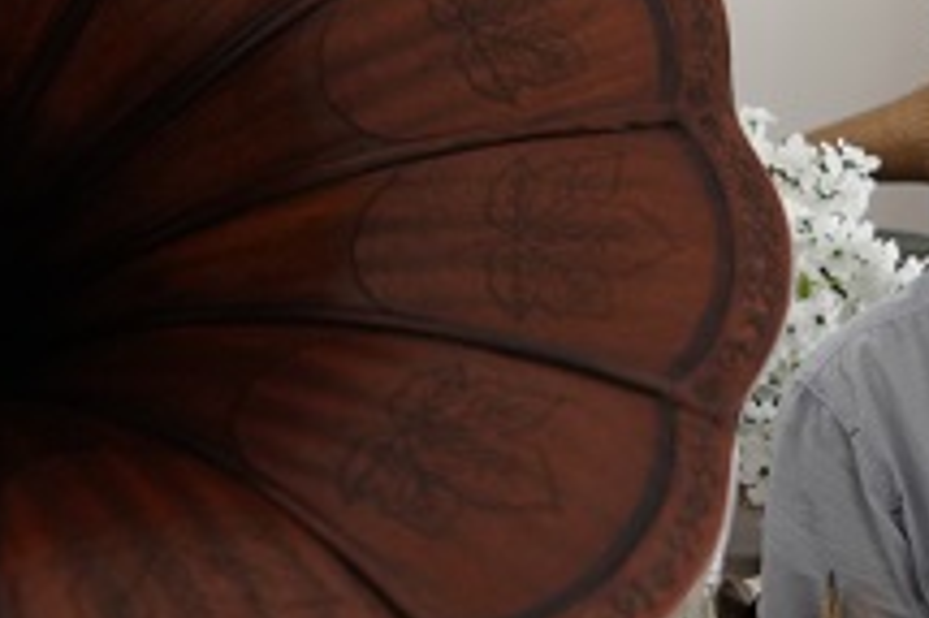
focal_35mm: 67
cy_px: 194
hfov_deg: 30.1
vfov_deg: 20.2
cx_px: 480
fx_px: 1728
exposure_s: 1/250
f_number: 4
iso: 2500
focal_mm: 24
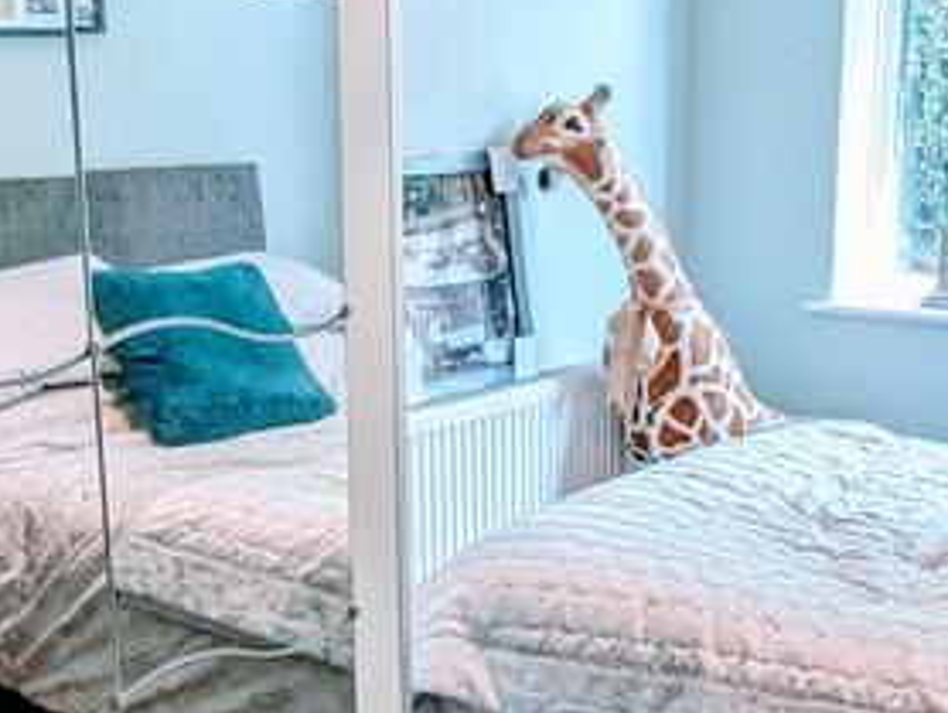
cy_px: 534
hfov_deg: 32.3
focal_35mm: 59
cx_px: 648
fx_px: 1617
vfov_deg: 24.6
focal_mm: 2.35
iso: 82
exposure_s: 1/60
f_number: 2.2
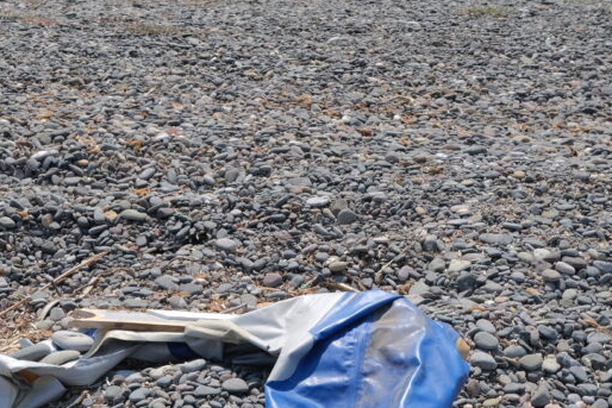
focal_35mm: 76
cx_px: 162
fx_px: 1292
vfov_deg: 17.7
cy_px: 362
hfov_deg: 26.3
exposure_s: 1/500
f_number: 7.1
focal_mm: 23
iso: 200
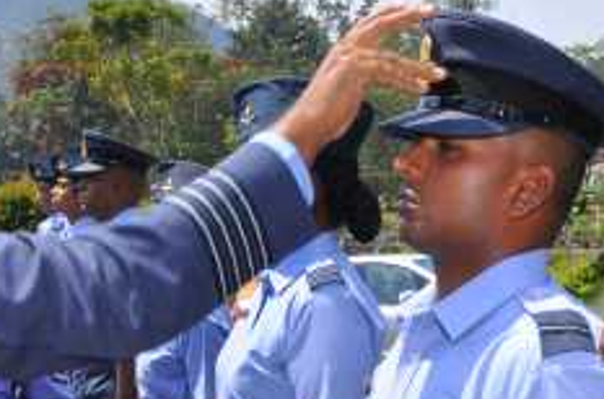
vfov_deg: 16.7
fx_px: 1360
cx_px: 368
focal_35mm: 81
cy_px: 202
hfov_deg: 25.0
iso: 200
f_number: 13
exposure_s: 1/160
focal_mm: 21
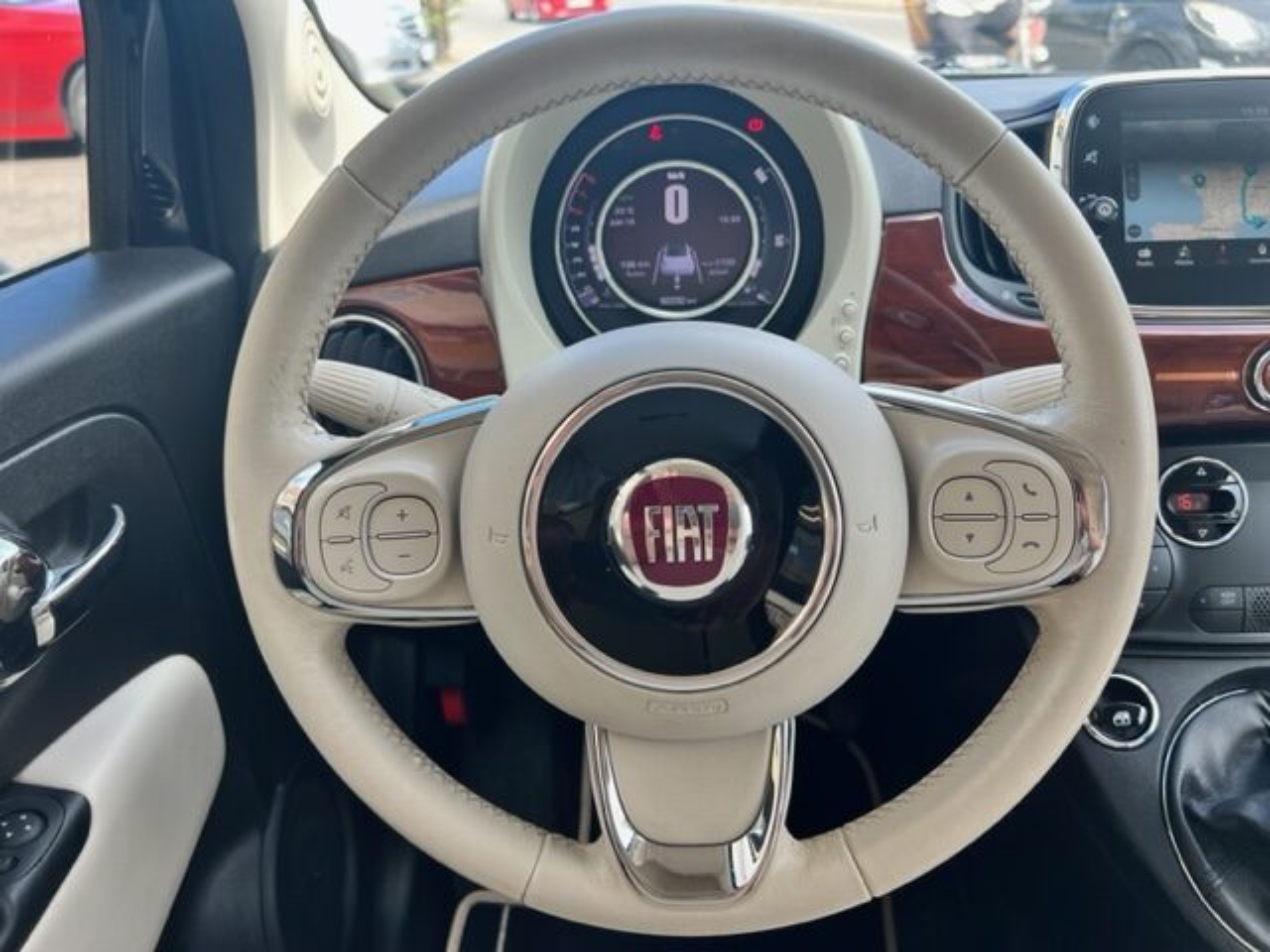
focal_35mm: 26
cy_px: 476
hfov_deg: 67.3
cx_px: 635
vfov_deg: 53.1
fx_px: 954
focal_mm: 5.7
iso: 50
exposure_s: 1/309
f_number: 1.5
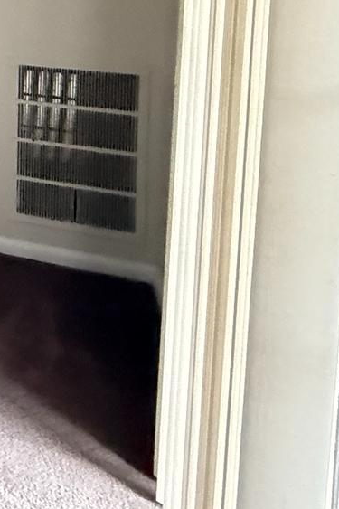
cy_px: -44
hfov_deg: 13.4
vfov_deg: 33.1
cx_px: -560
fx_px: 749
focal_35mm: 53
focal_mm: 2.22
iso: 1000
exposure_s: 1/60
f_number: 2.2
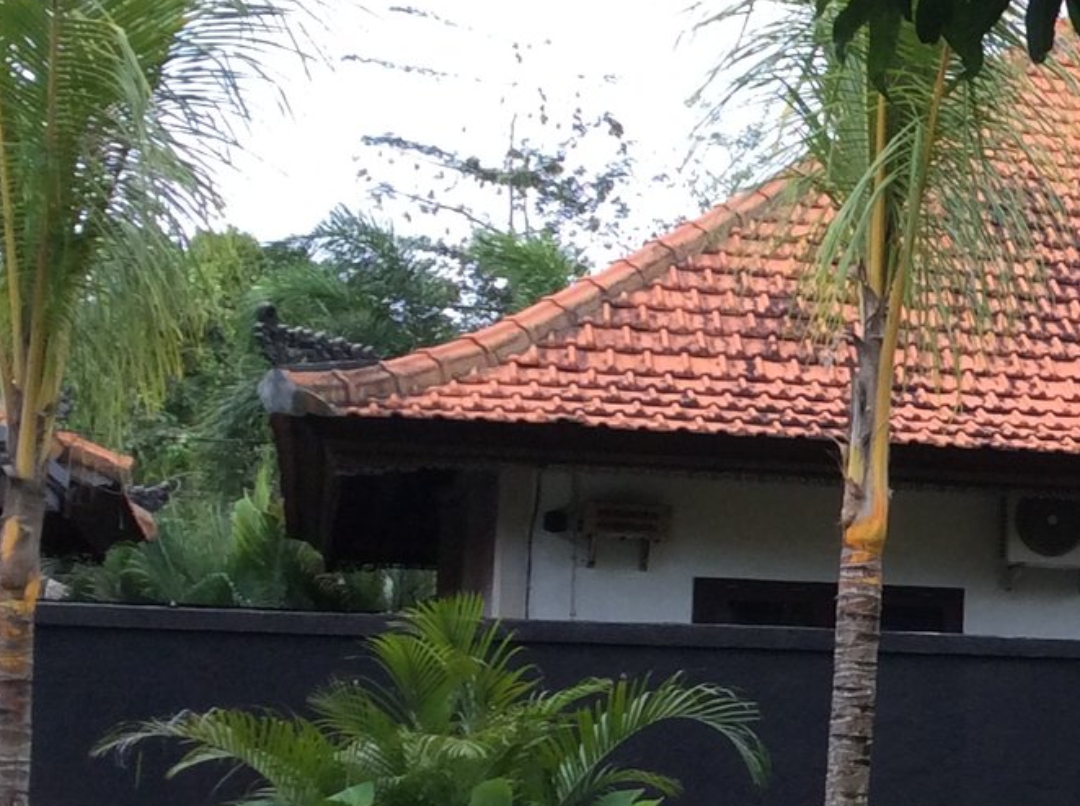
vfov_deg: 15.7
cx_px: 1419
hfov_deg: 19.3
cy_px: 499
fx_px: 2927
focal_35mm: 94
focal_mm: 3.3
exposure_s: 1/100
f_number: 2.4
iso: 40
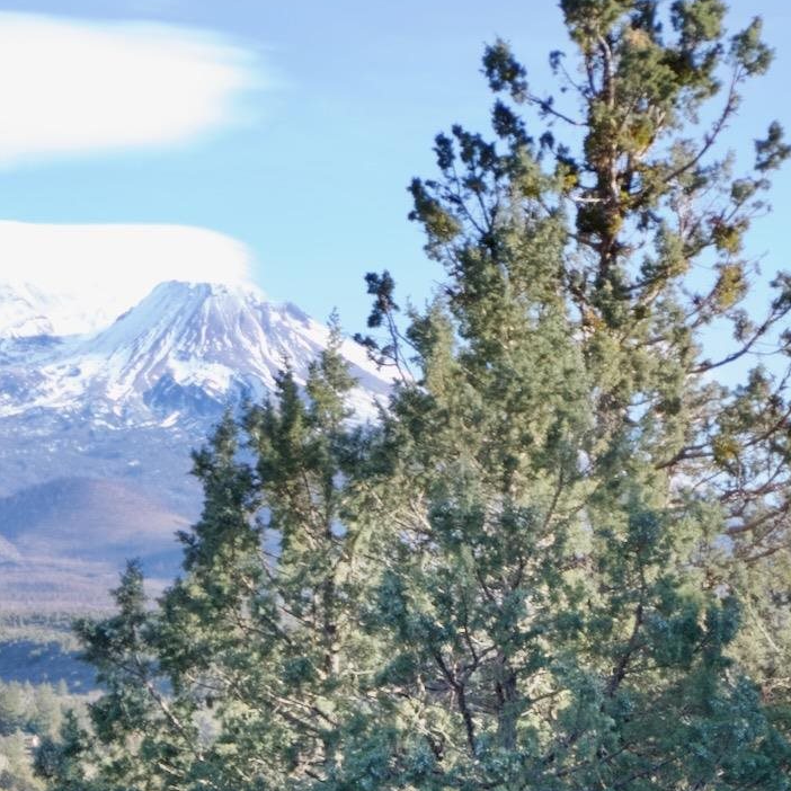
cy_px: 677
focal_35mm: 109
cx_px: 181
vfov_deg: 15.8
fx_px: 2818
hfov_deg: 15.9
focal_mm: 24
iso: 280
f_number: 5.6
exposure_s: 1/250
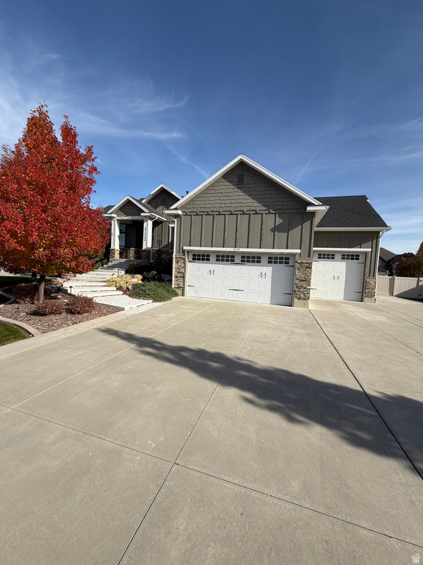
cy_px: 282
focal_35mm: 14
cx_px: 212
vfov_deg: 102.1
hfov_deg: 85.7
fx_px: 228
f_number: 2.2
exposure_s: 1/864
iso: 20
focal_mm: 2.22
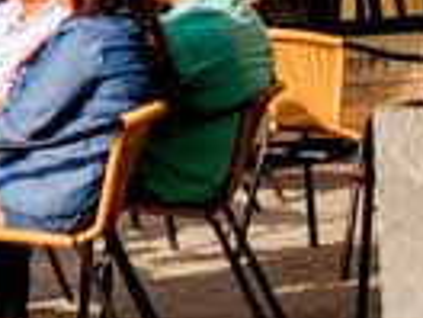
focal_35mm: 255
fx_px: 3116
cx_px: -1141
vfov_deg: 5.7
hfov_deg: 6.5
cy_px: -384
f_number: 2.2
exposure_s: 1/2000
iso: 100
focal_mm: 35
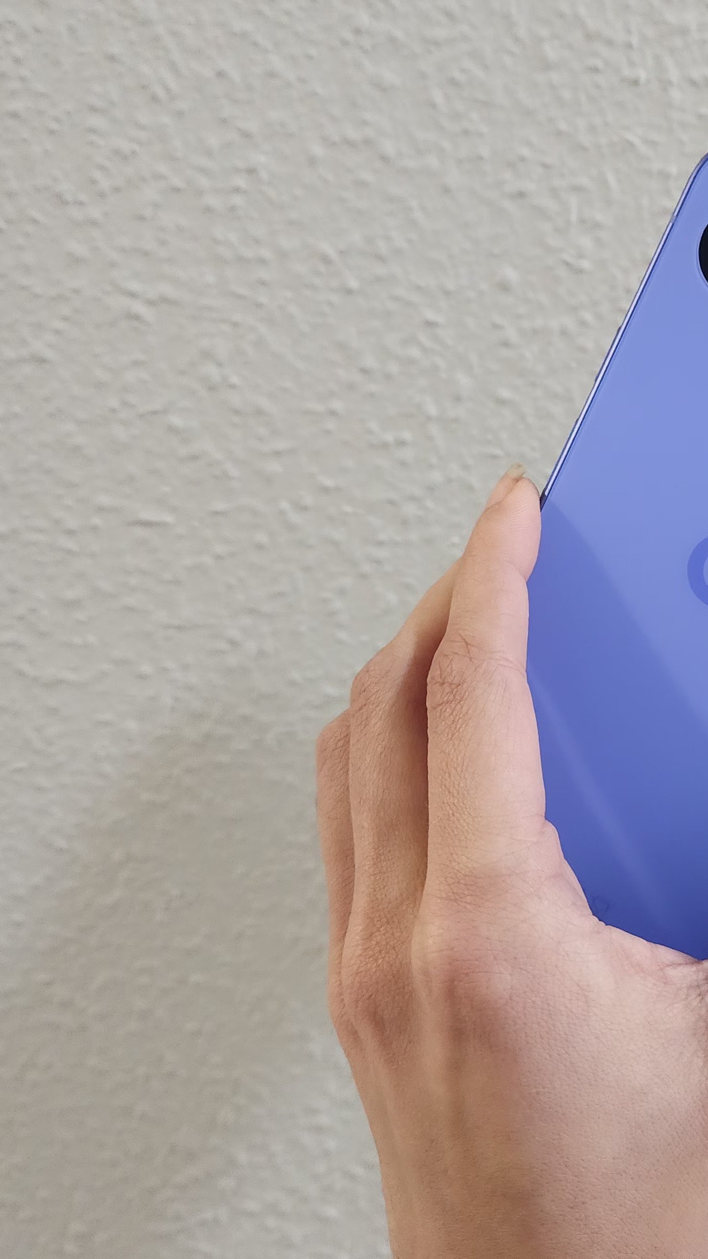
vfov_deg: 52.1
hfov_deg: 29.2
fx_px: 1268
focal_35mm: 38
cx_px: 707
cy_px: 459
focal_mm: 6.4
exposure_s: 1/100
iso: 640
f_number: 1.8
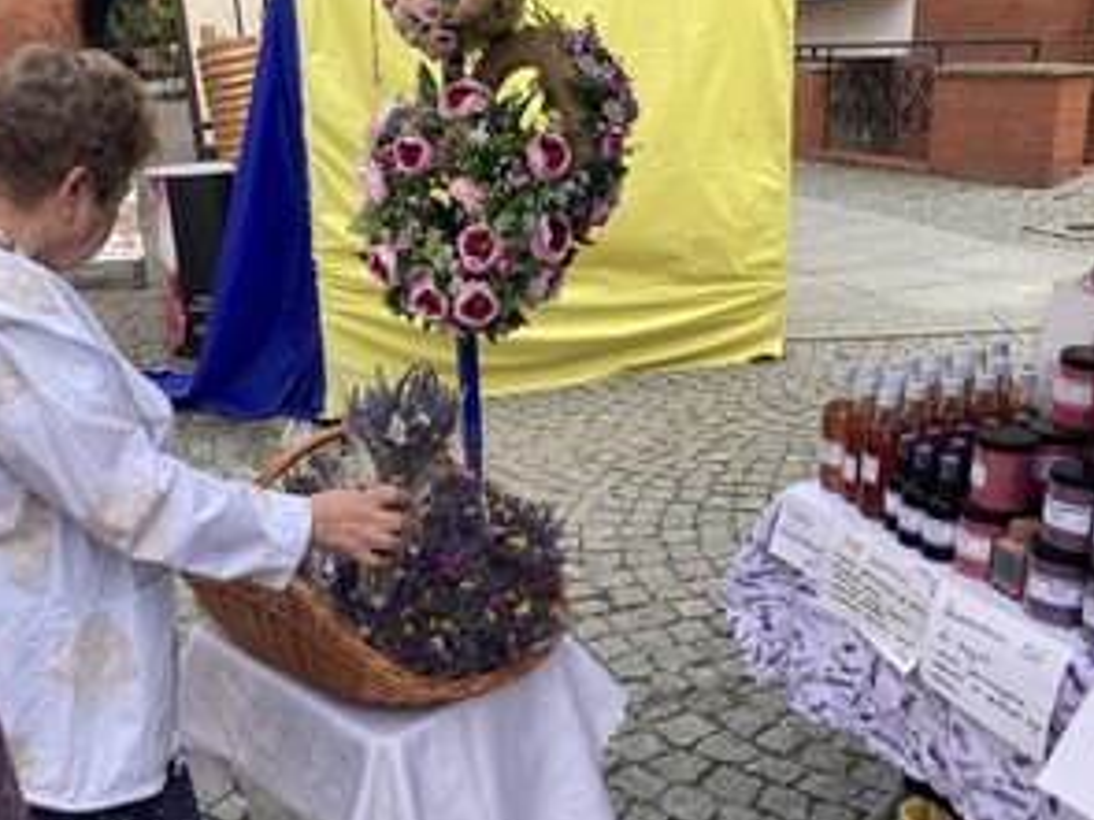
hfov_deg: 50.9
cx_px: 421
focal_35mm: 36
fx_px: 1137
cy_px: 427
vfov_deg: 39.6
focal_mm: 3.99
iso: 20
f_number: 1.8
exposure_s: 1/545
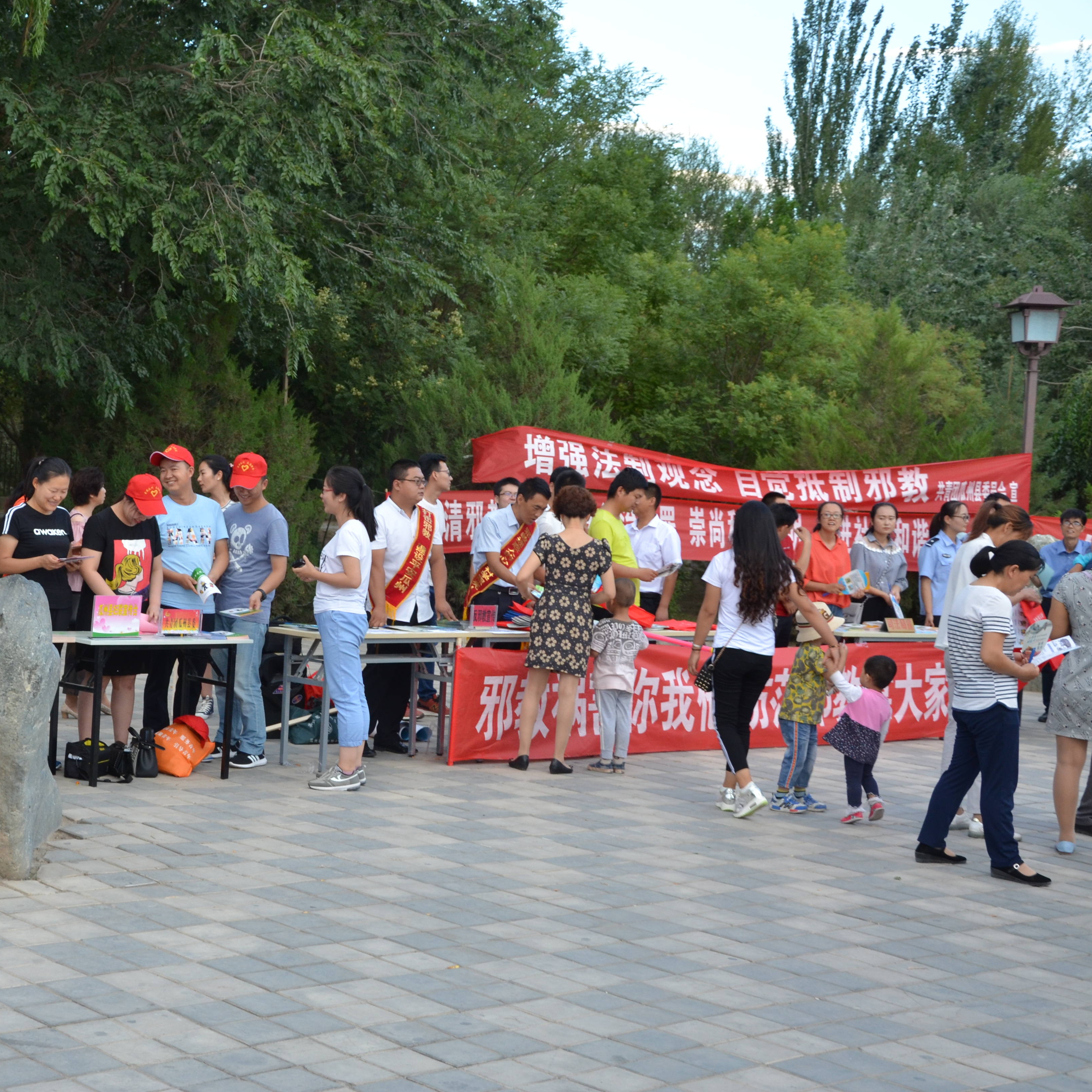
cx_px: 283
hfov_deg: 29.1
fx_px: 2070
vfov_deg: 29.6
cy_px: 545
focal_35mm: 58
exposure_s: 1/125
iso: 400
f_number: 5.6
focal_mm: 30
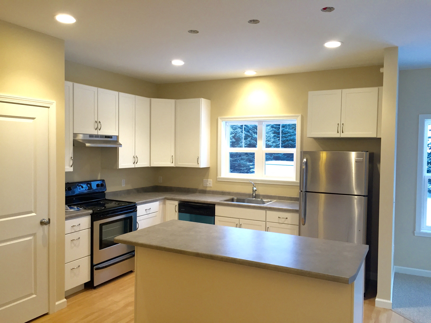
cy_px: 162
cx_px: 216
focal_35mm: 29
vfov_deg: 48.2
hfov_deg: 61.7
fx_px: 361
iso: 64
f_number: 2.2
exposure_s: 1/30
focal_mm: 4.15
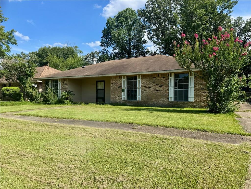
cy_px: 94
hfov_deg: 71.6
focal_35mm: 24
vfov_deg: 56.8
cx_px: 126
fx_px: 174
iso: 80
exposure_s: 1/2959
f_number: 1.78
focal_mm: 6.76
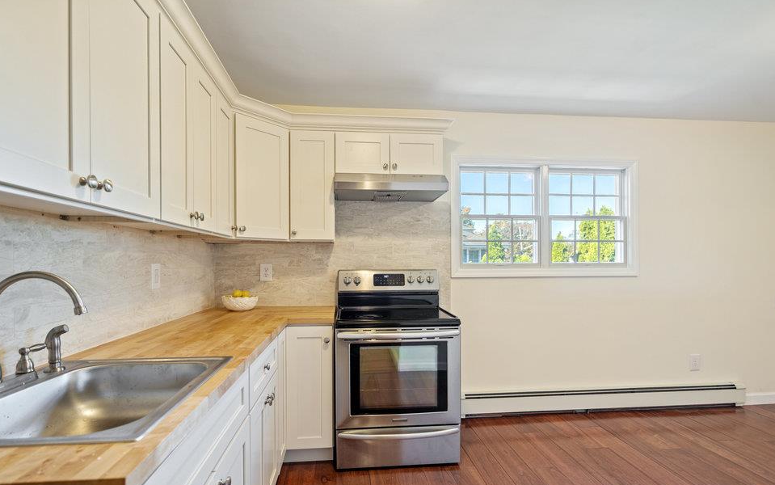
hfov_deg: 94.3
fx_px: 359
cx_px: 385
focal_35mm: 17
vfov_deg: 67.9
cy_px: 261
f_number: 4.5
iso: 400
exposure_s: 1/10
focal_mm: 16
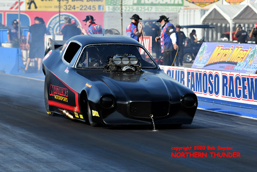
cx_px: 128
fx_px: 1714
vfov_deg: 5.7
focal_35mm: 240
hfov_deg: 8.6
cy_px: 86
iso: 160
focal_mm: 160
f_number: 5.6
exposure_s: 1/1000
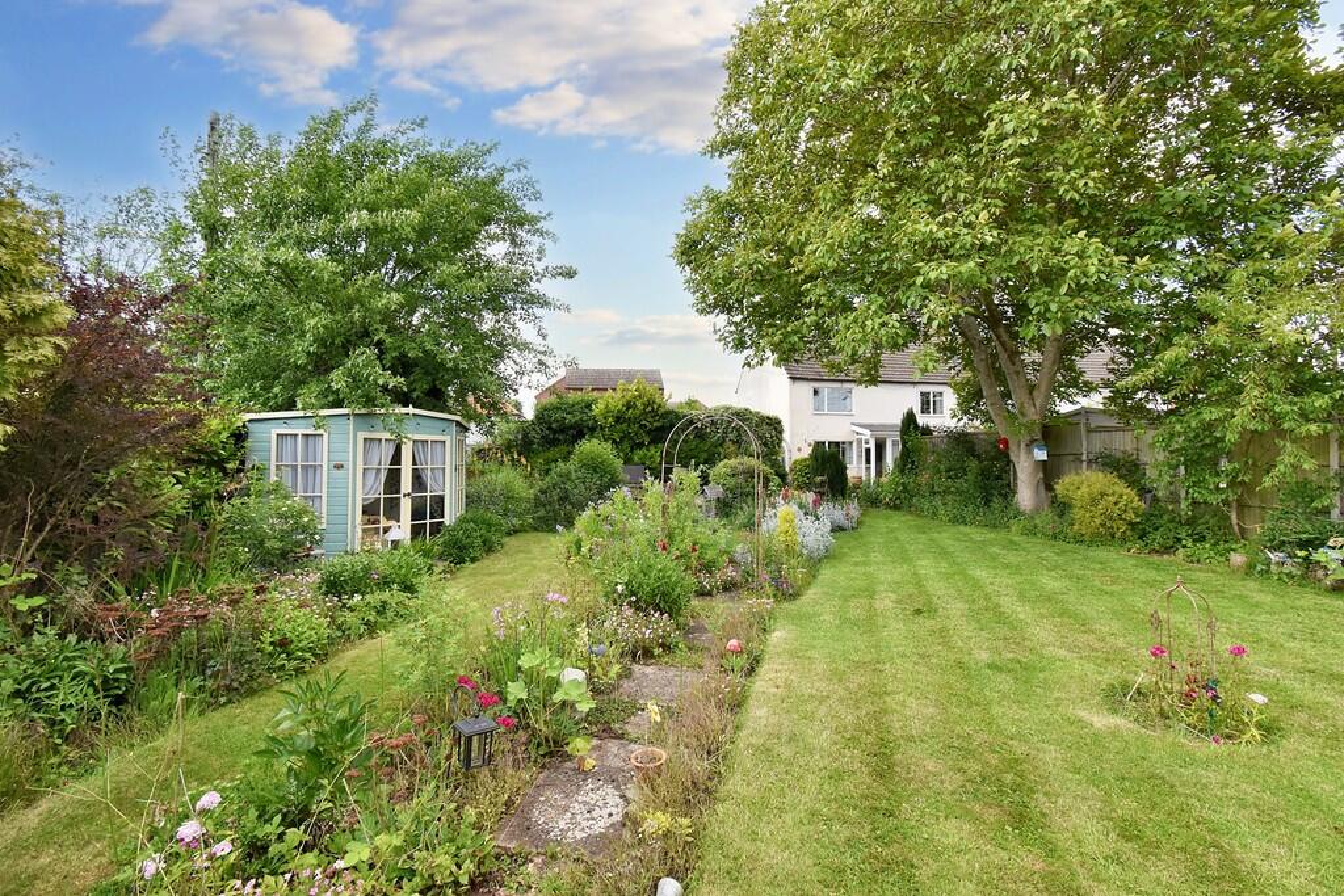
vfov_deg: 77.3
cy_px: 448
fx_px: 560
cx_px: 672
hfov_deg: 100.4
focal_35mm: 15
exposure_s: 1/400
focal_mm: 10
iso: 800
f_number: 10
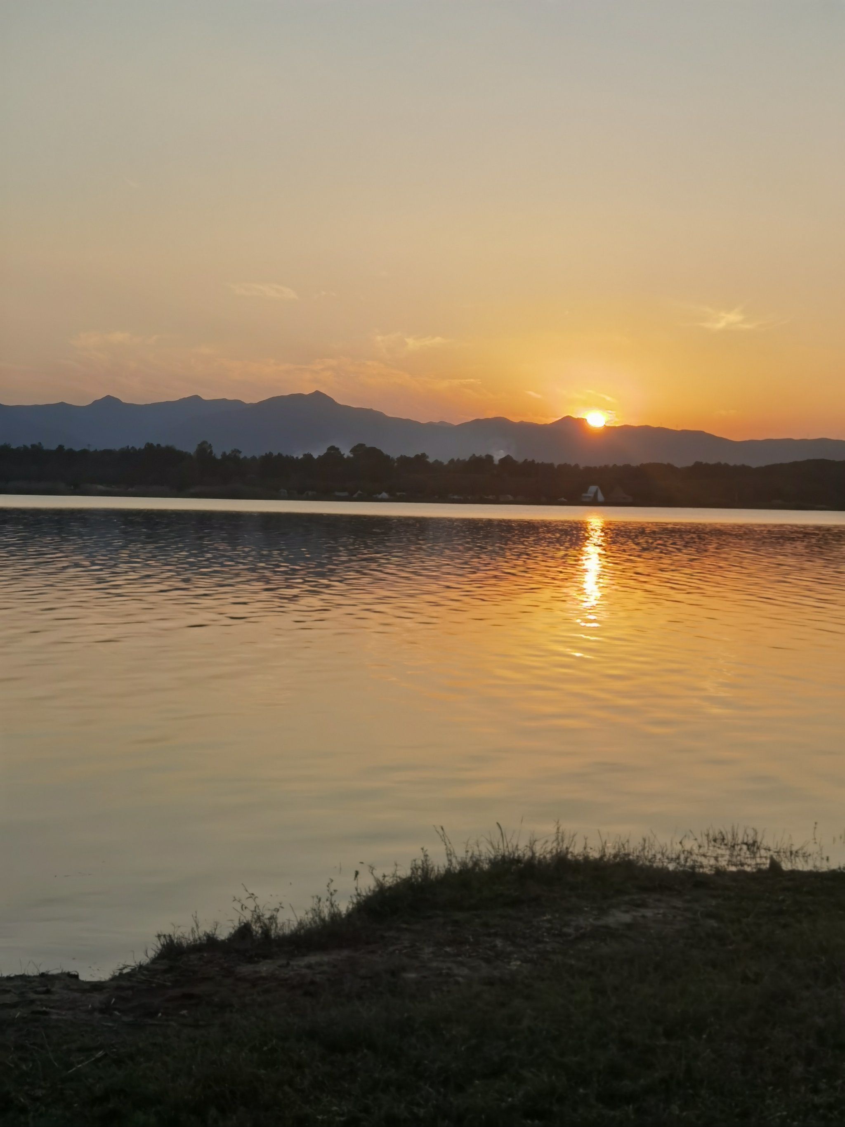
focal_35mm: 54
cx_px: 422
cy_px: 564
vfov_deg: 35.5
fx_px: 1758
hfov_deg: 27.0
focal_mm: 6.71
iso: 50
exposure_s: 1/3333
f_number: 4
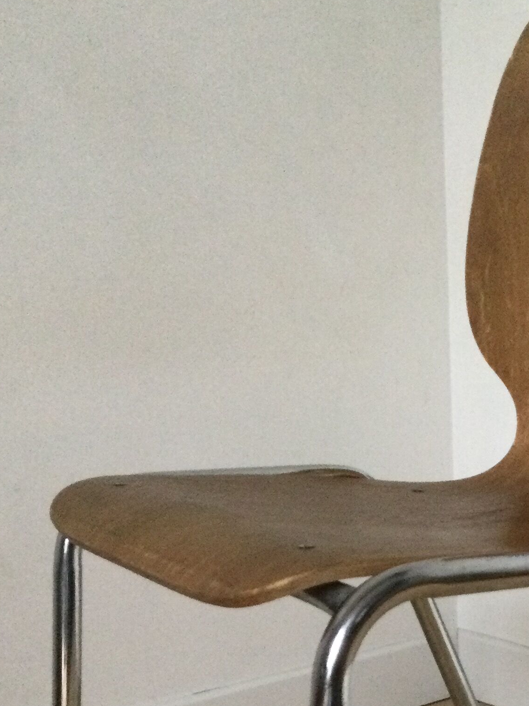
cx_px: 485
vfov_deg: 28.1
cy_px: 600
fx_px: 1365
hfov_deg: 21.4
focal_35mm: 67
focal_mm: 3.3
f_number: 2.4
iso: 200
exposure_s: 1/25
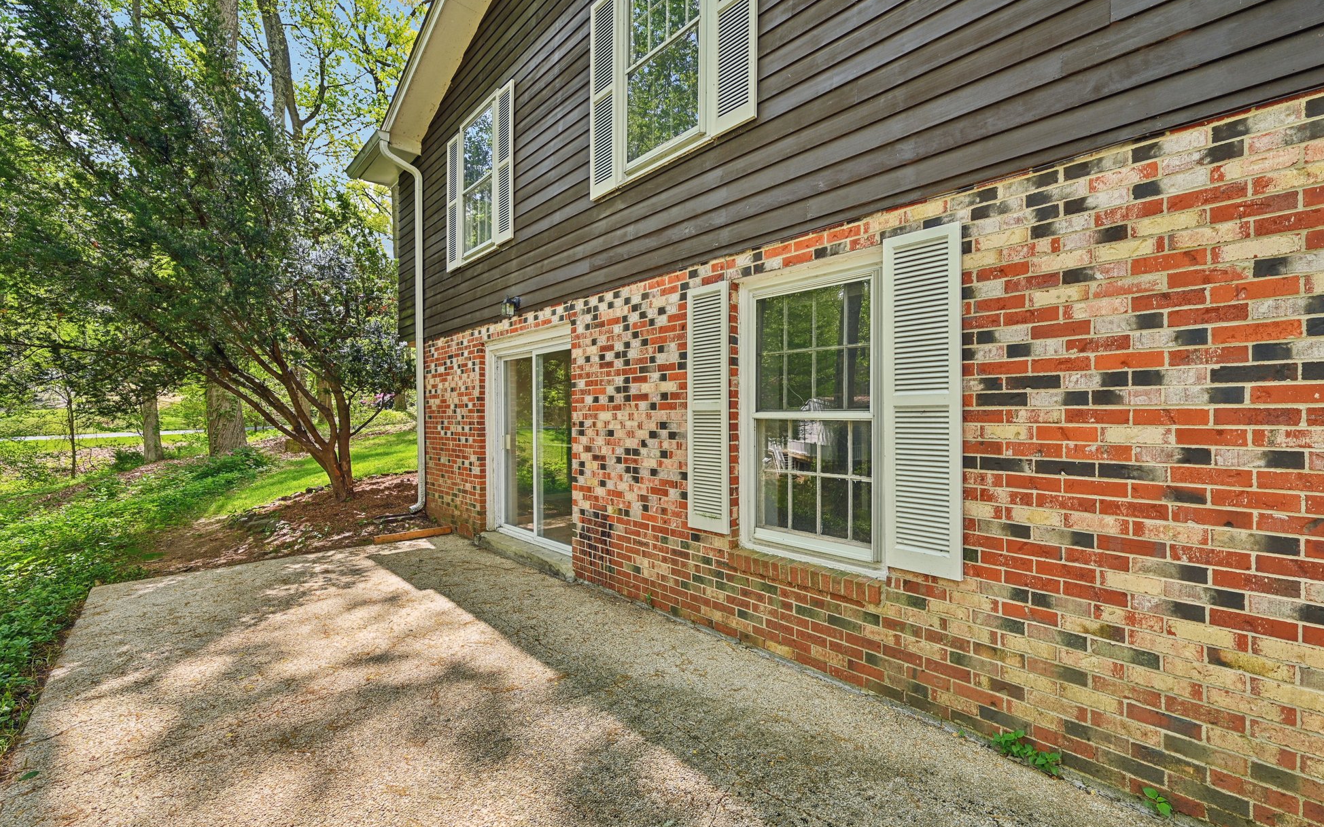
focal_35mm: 15
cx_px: 685
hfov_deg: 101.4
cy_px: 411
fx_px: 541
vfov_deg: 74.8
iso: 100
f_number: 8
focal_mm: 14
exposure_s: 1/50
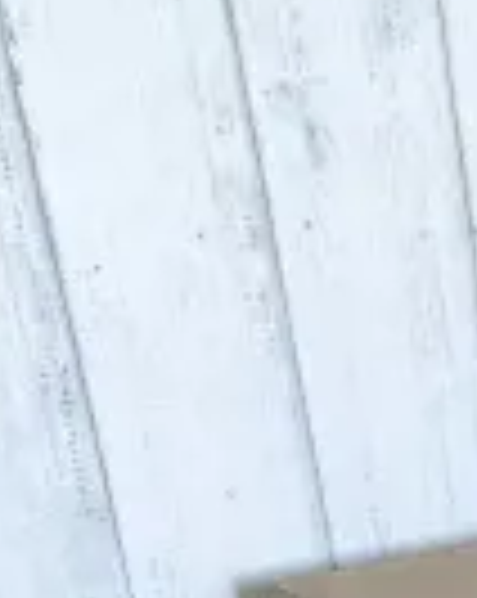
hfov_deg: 10.7
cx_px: 1073
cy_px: 1183
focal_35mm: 127
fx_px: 2246
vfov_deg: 13.2
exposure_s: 1/50
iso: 320
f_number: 1.7
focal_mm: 5.35
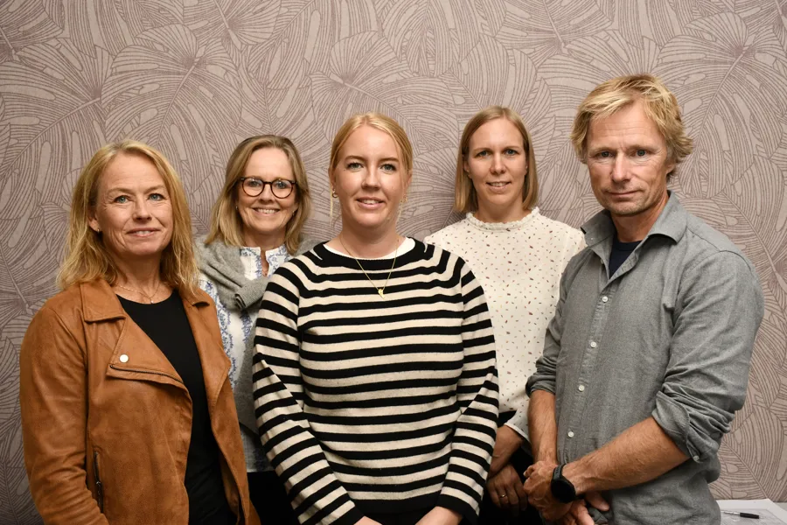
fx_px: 874
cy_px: 262
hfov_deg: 48.5
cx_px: 394
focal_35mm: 40
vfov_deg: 33.4
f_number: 6.3
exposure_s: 1/200
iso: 200
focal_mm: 27
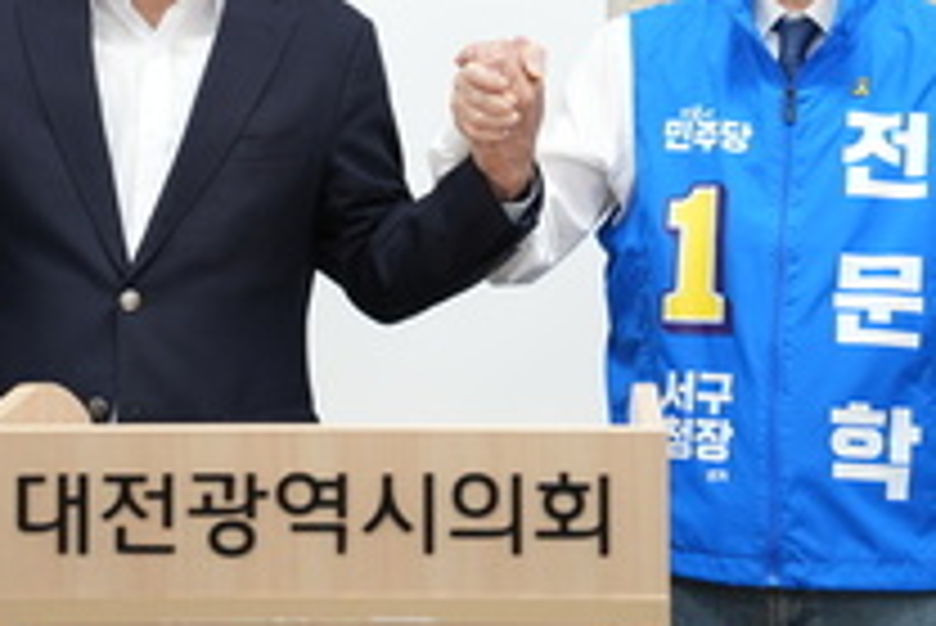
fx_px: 2810
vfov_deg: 12.6
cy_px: 27
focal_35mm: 108
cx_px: 450
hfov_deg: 18.9
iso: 400
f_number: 3.5
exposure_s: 1/50
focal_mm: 50
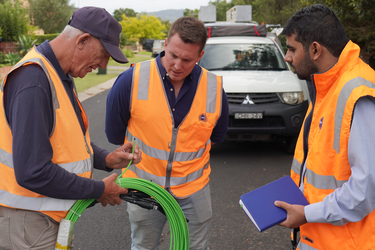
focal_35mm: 46
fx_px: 475
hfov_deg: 43.1
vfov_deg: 29.5
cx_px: 187
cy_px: 110
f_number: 4.5
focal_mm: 27
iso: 100
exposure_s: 1/320
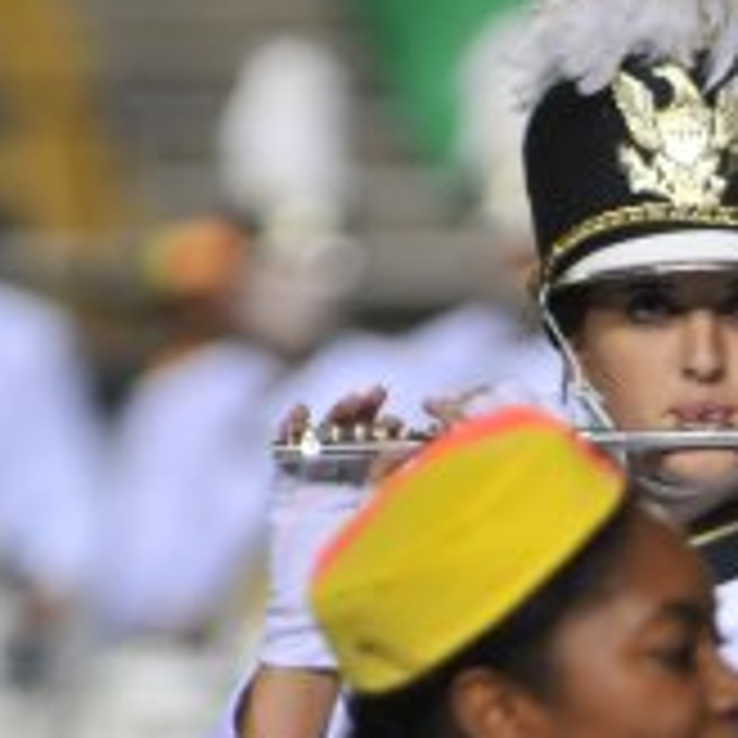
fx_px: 22456
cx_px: 803
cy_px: 1035
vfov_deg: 1.9
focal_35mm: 931
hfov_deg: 1.9
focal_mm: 200
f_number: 2.8
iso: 800
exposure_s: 1/400
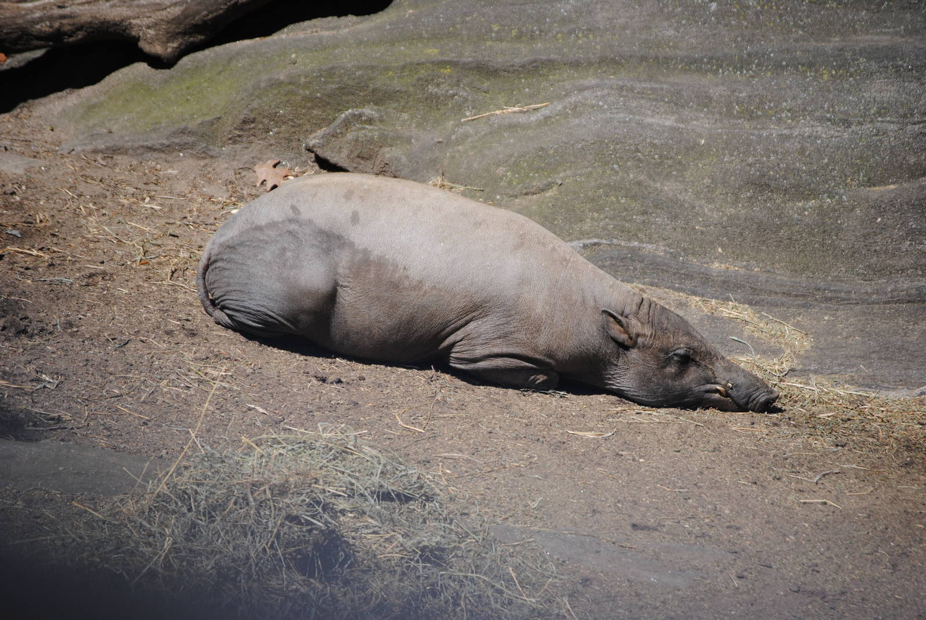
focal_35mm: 202
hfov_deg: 10.1
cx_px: 463
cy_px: 310
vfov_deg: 6.8
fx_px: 5215
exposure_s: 1/1250
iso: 200
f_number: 5
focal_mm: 135
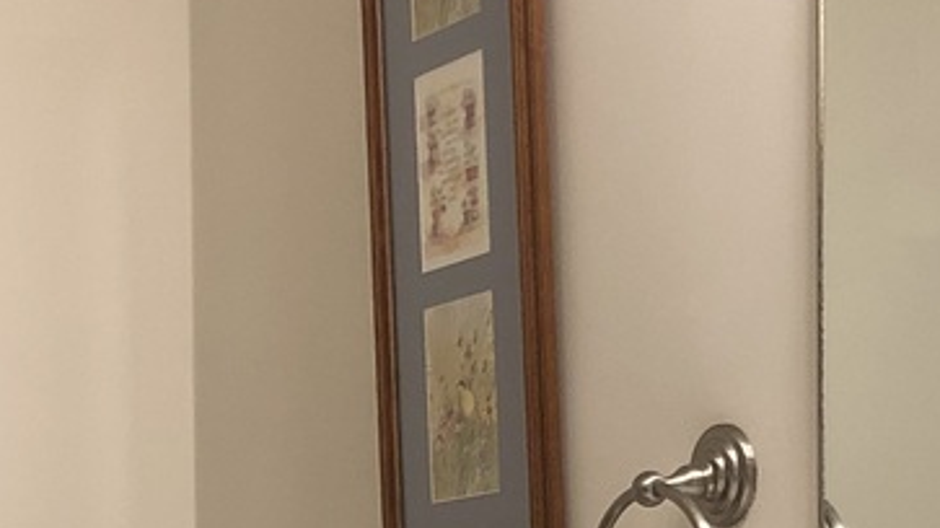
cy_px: 696
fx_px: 3015
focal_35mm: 121
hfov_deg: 17.7
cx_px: 432
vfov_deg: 9.8
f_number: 1.8
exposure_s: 1/30
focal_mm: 3.99
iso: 32
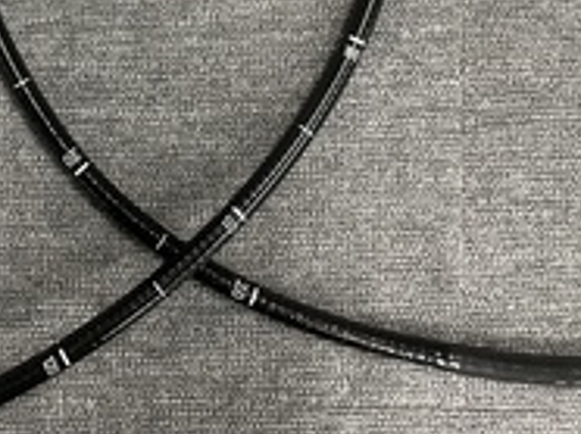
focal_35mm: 56
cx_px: 137
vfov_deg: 24.6
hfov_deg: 33.6
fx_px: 939
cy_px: -16
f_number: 1.6
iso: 200
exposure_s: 1/60
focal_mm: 4.2
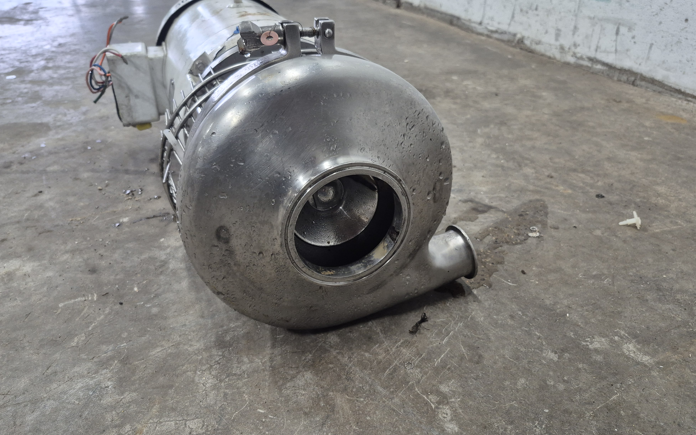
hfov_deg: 72.5
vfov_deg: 49.2
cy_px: 199
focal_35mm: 25
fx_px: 474
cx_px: 351
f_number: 1.8
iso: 320
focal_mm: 5.4
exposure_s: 1/120
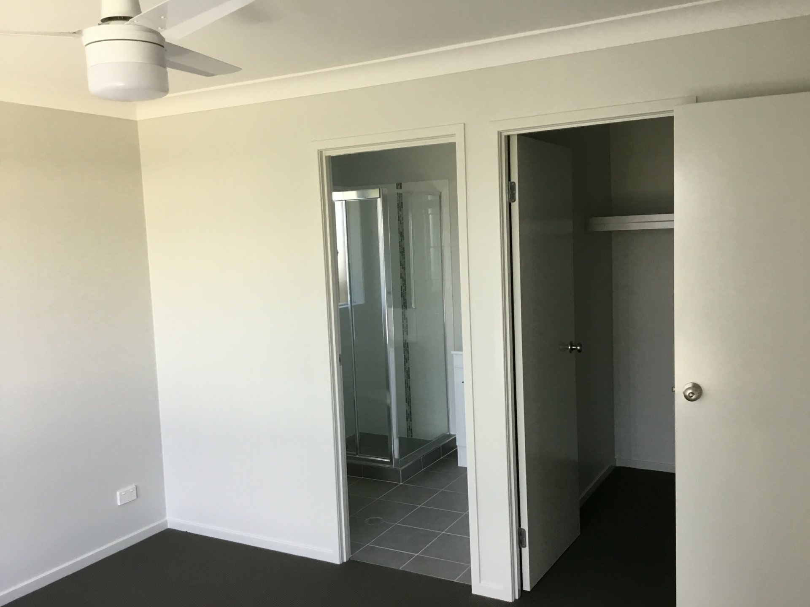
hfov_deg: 58.4
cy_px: 304
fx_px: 725
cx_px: 405
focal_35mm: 31
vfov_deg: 45.4
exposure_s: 1/33
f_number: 2.4
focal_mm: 3.3
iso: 40
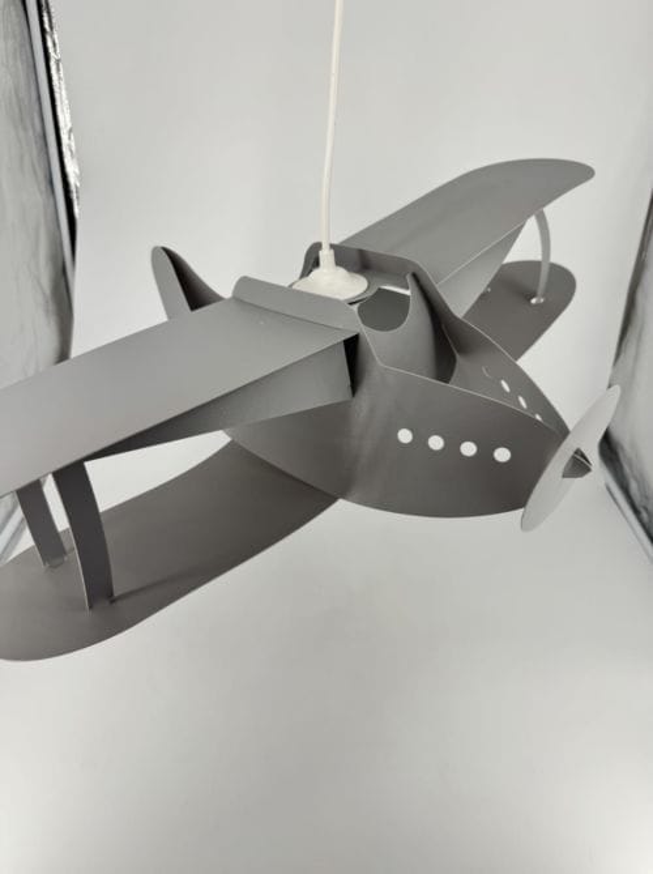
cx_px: 326
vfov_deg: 71.7
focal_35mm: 24
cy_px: 437
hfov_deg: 56.7
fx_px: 605
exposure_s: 1/1395
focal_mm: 6.76
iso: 80
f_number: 1.78
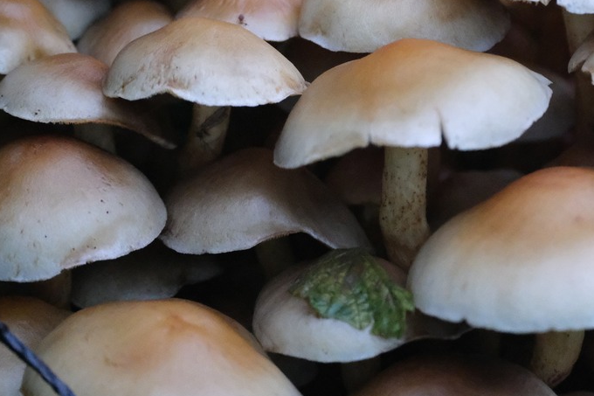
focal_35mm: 794
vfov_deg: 1.7
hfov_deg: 2.6
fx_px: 13097
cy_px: 52
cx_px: 507
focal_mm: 300
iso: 12800
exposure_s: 1/400
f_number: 5.6
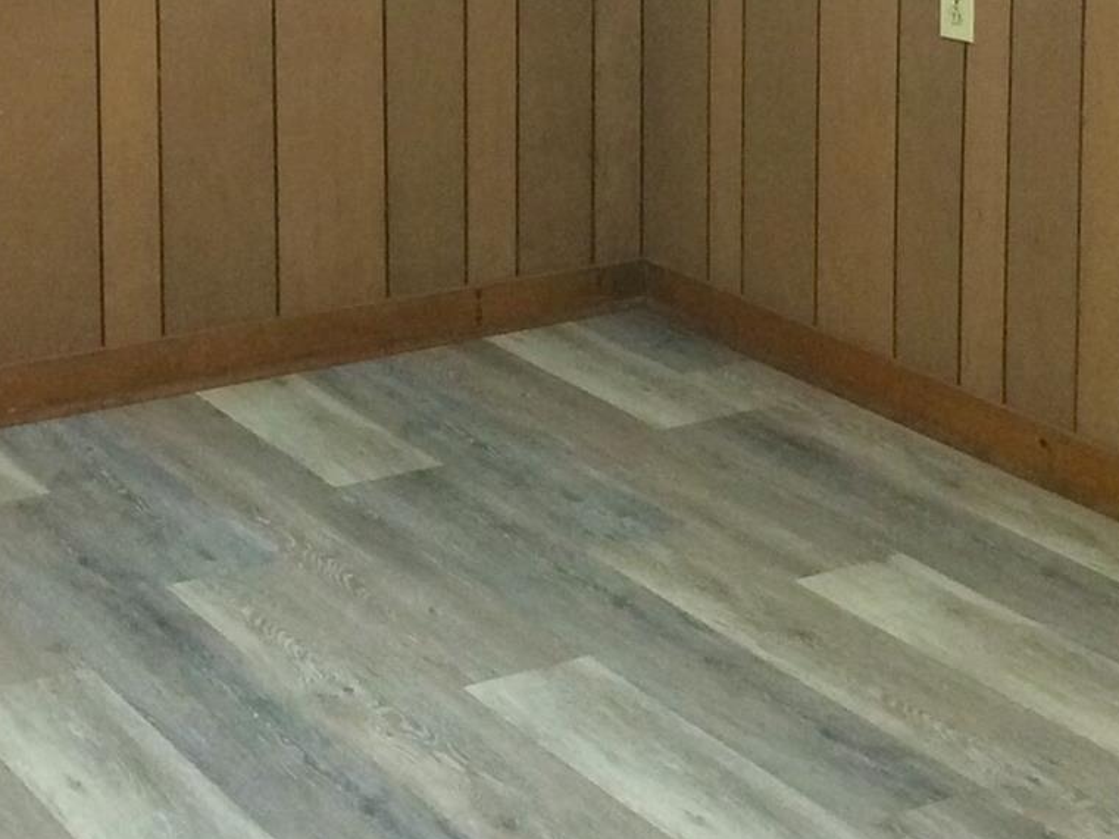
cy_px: -136
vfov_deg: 16.5
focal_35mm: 86
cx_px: 529
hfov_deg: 22.8
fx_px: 2780
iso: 100
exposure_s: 1/24
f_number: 2.4
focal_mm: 3.3
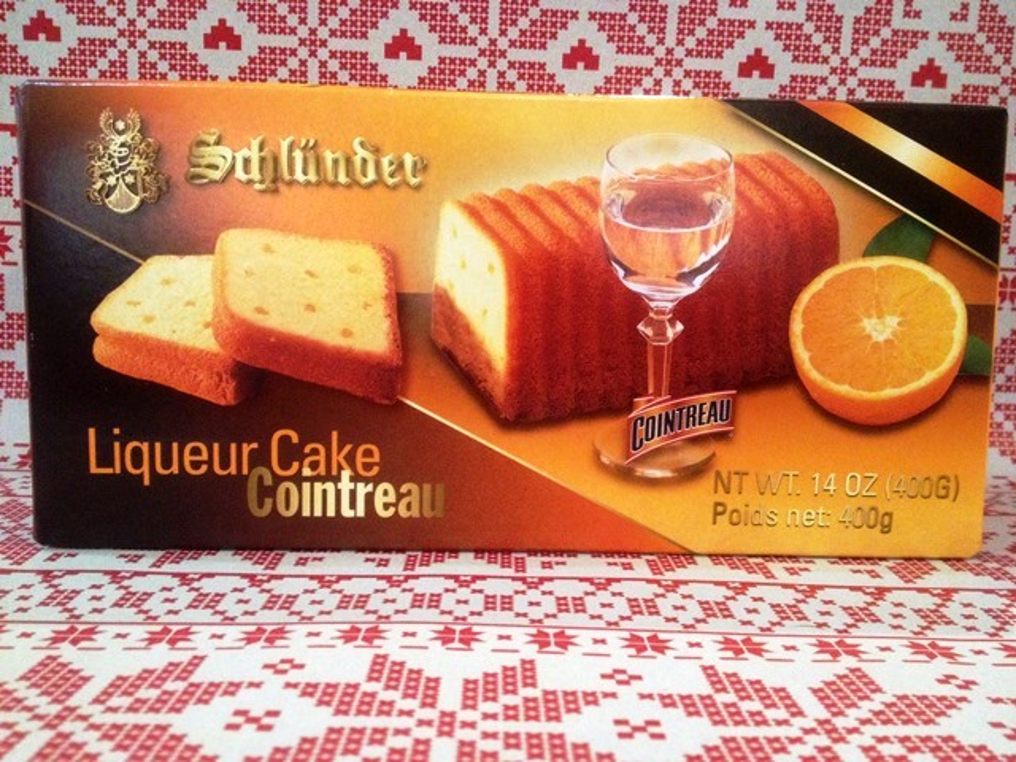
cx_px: 508
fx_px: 1027
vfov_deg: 40.7
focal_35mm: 35
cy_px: 381
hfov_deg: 52.6
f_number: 2.4
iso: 400
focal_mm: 4.28
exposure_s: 1/17
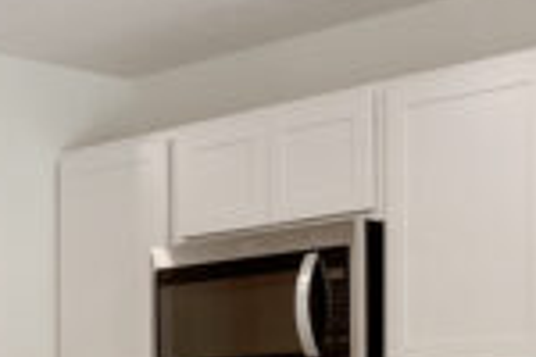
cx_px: 79
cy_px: 432
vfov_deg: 13.3
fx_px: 1489
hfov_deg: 20.1
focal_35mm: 100
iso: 400
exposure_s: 1/6
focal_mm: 25
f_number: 8
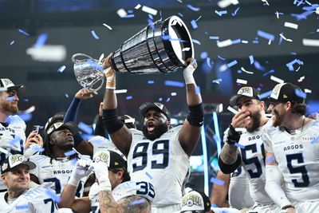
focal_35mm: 105
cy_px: 106
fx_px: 931
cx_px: 160
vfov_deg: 13.1
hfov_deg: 19.4
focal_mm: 105
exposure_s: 1/640
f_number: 2.8
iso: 1100
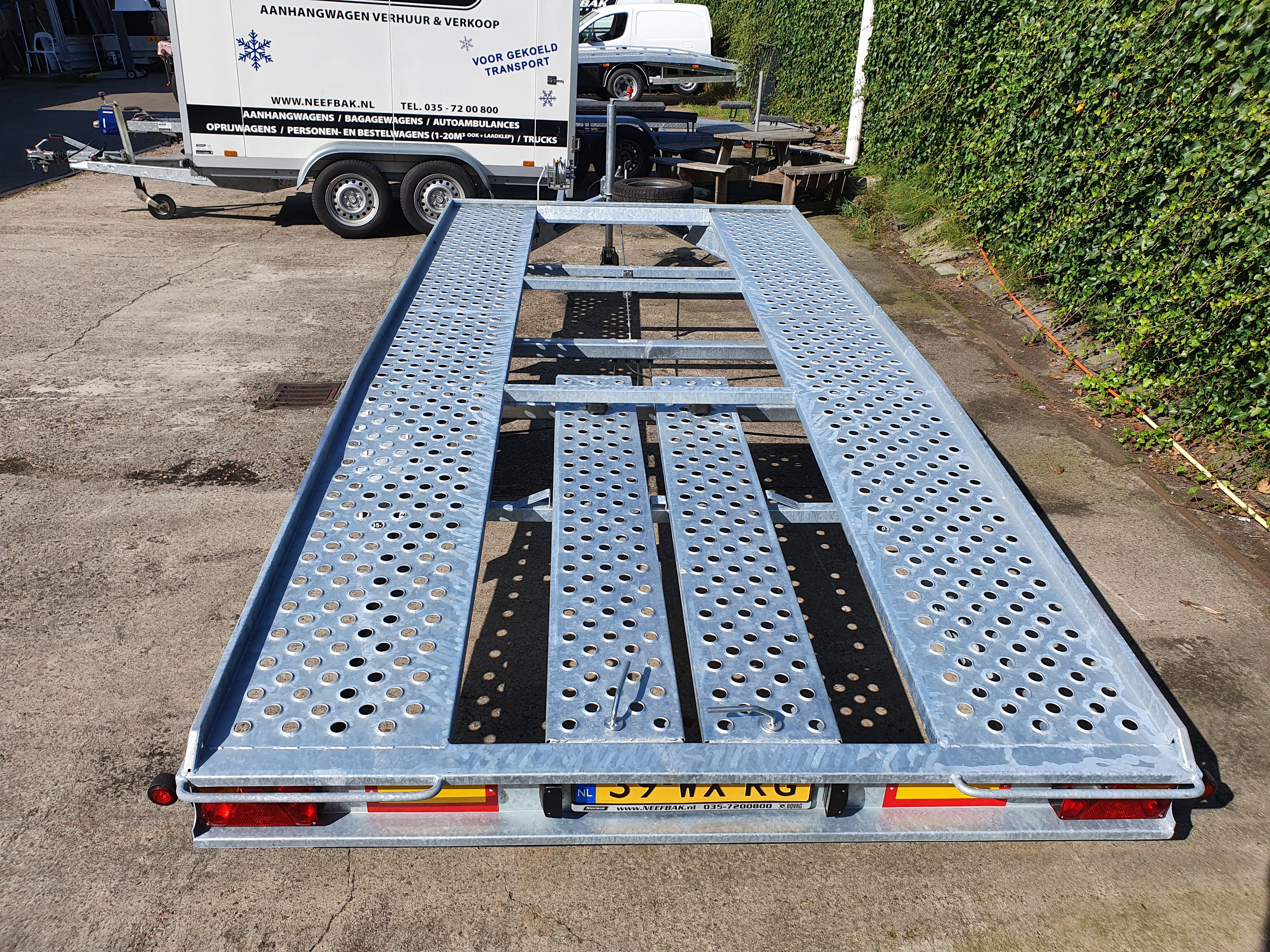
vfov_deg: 53.1
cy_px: 476
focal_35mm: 26
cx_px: 635
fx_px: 954
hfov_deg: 67.3
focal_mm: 4.32
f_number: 2.4
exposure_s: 1/1832
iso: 50
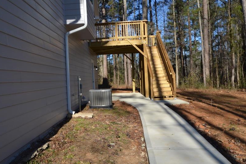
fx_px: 223
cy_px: 79
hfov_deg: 57.5
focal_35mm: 33
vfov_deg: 40.4
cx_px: 105
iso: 110
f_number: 8
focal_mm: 17
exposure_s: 1/250
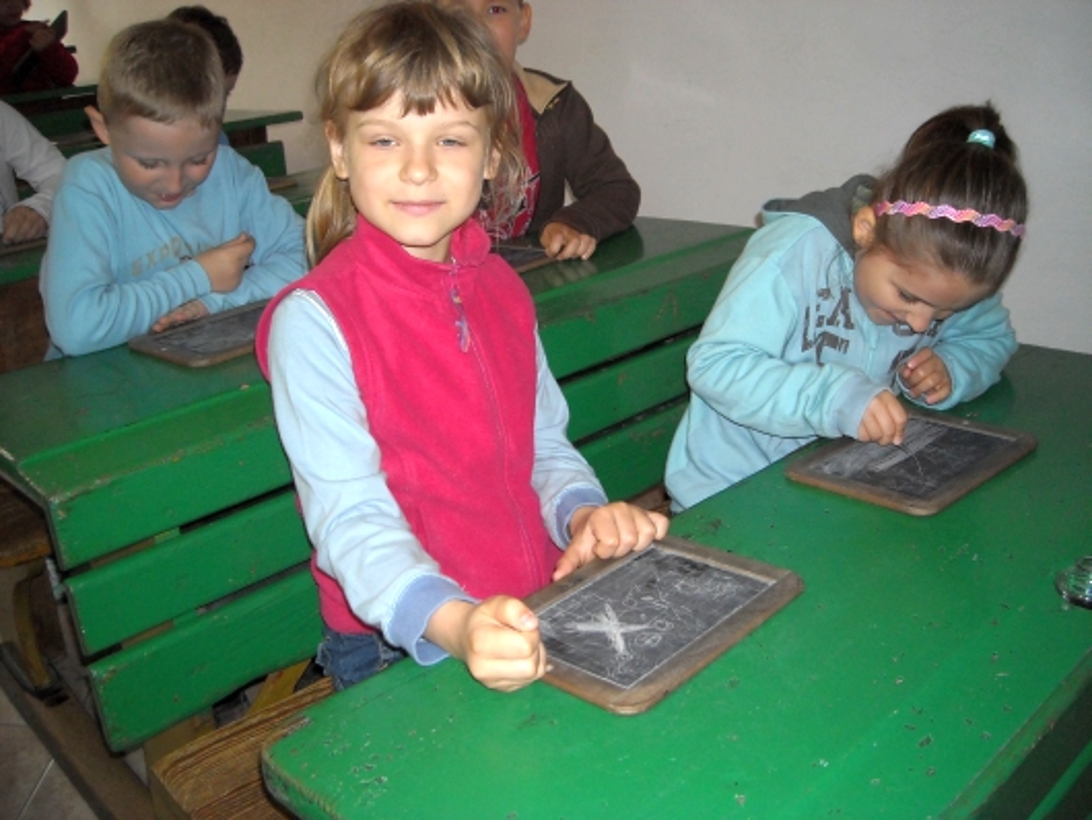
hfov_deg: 52.6
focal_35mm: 35
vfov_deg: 40.7
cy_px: 410
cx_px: 546
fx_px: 1105
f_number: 2.8
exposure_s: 1/60
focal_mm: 5.7
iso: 200
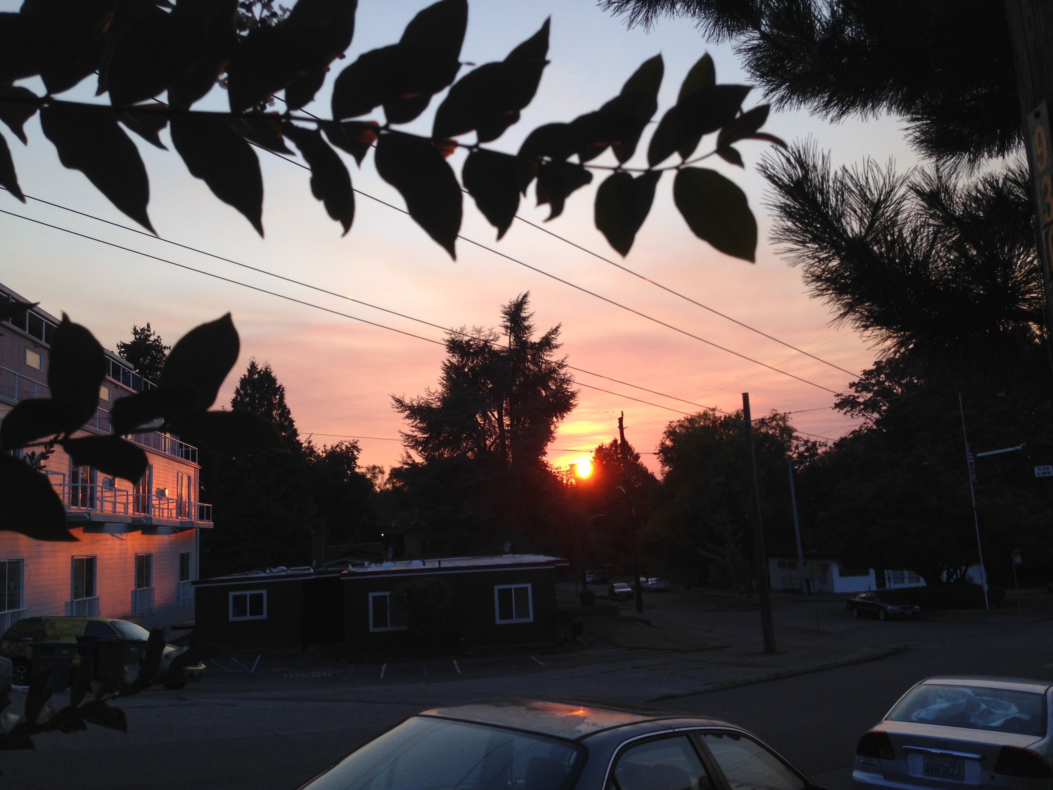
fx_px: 1004
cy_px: 395
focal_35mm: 33
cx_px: 526
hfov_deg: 55.4
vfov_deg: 42.9
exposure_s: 1/516
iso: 50
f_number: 2.4
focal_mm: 4.12
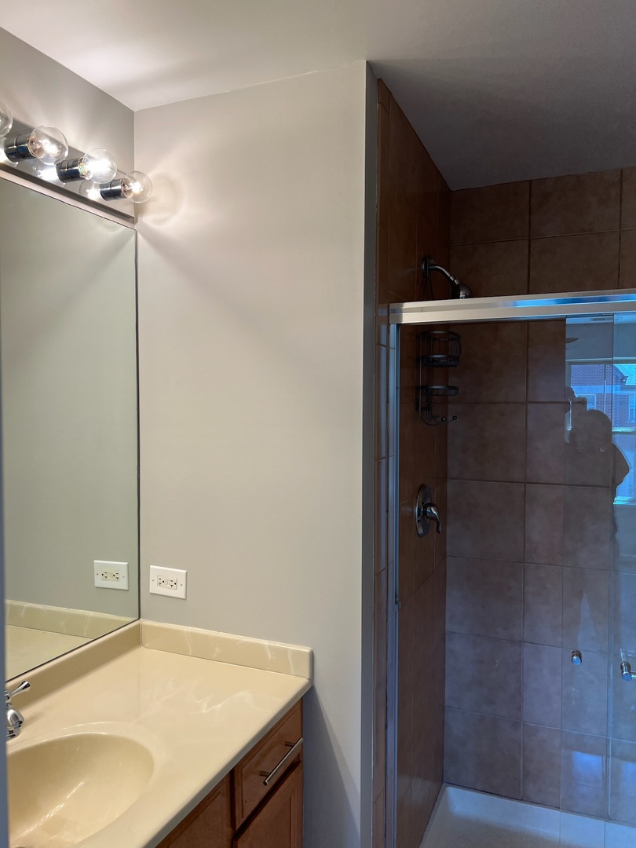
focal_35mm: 26
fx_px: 637
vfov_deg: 67.3
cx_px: 318
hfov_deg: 53.1
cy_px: 424
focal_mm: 5.7
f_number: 1.5
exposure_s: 1/120
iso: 50
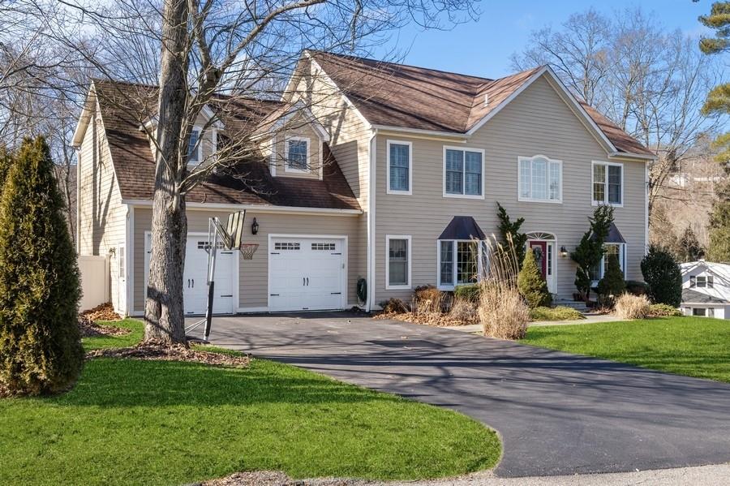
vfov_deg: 36.8
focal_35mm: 36
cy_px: 243
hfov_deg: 53.2
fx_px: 730
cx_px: 365
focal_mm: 24
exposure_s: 1/800
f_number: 8
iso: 800
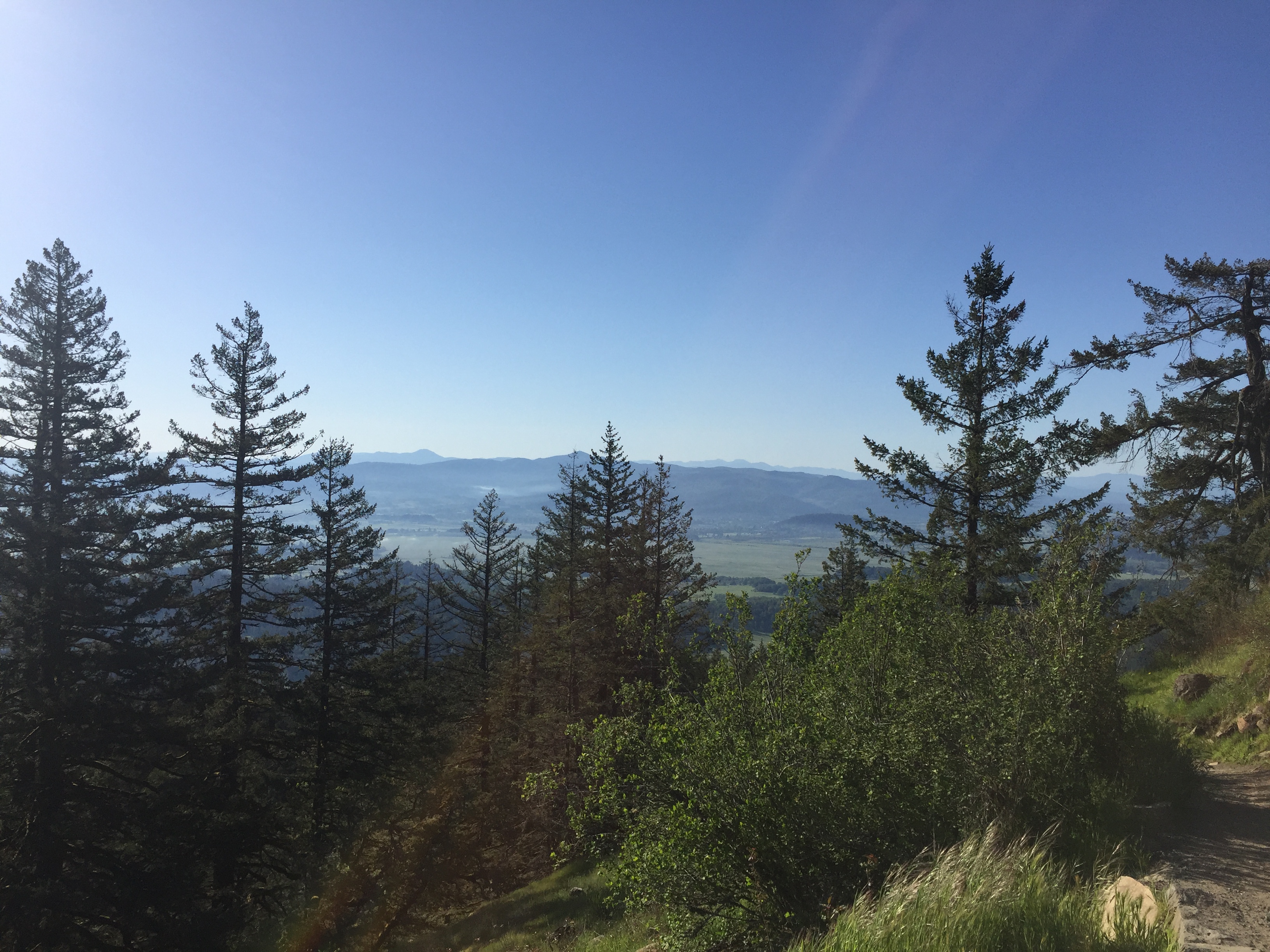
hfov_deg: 61.7
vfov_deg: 48.2
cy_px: 476
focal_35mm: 29
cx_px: 635
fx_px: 1064
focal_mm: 4.15
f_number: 2.2
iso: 32
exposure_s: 1/3300
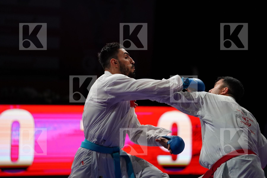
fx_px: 1327
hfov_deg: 11.5
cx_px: 134
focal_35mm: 179
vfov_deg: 7.7
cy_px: 89
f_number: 2.8
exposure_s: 1/1000
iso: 2000
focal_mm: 179
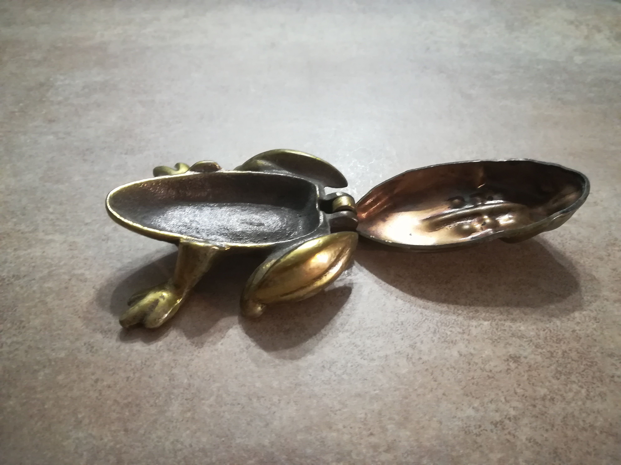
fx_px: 466
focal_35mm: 26
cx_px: 310
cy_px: 232
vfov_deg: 53.1
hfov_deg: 67.3
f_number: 2.2
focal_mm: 3.83
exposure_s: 1/20
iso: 640
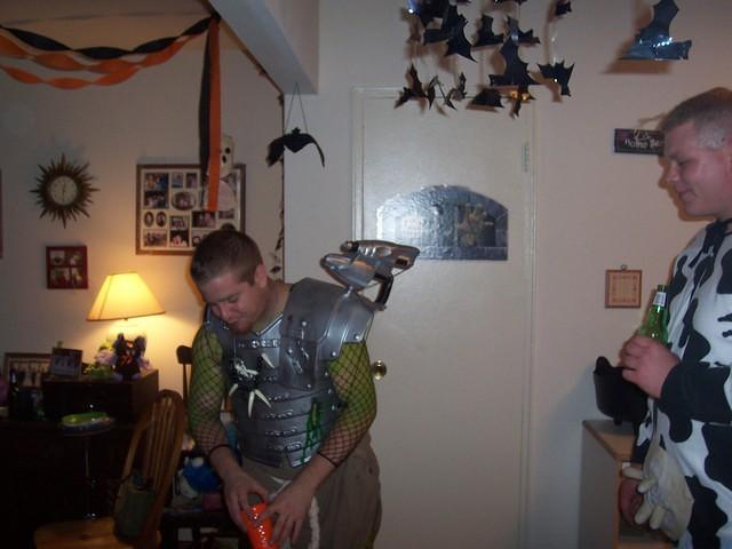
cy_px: 274
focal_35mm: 37
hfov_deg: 50.1
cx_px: 366
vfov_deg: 38.7
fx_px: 782
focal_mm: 5.6
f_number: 2.8
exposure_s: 1/60
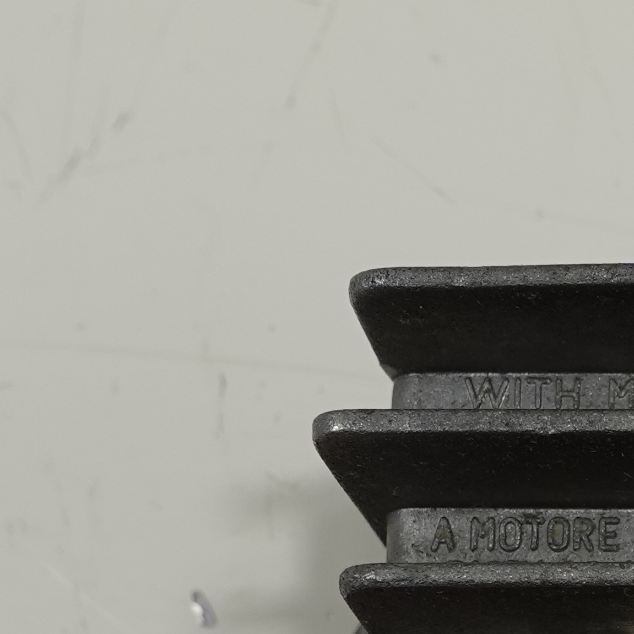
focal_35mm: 97
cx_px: 928
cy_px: 929
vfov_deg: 16.5
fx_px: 2010
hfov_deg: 16.5
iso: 125
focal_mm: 9.4
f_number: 4
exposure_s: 1/100
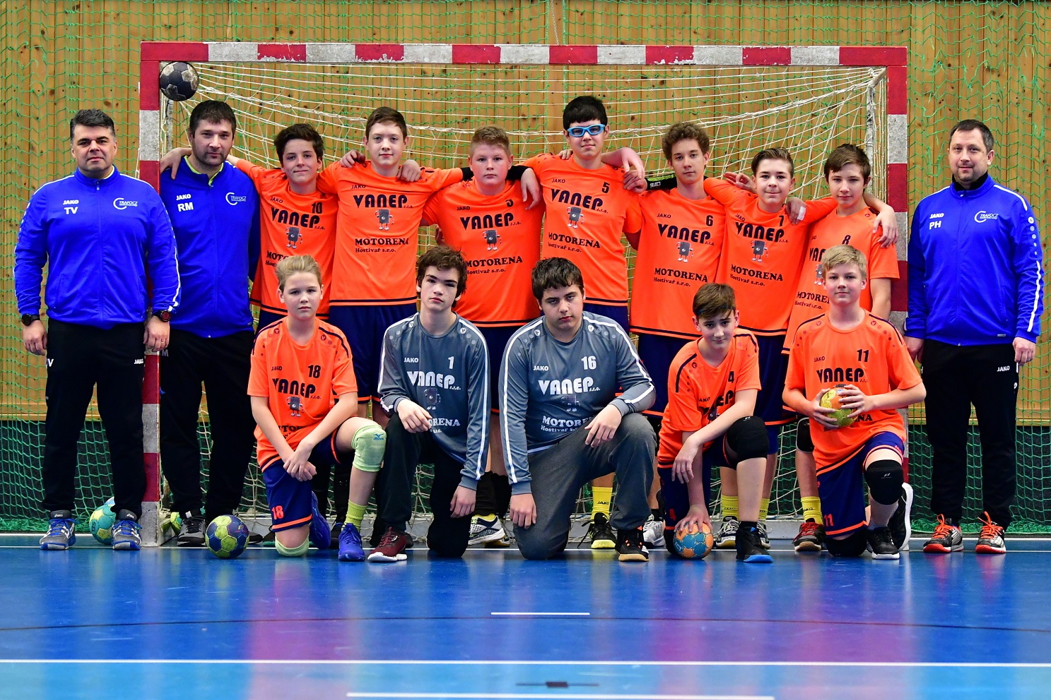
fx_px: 3094
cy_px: 347
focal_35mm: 106
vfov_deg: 12.9
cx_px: 528
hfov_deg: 19.3
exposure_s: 1/250
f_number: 3.2
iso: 2500
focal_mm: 70
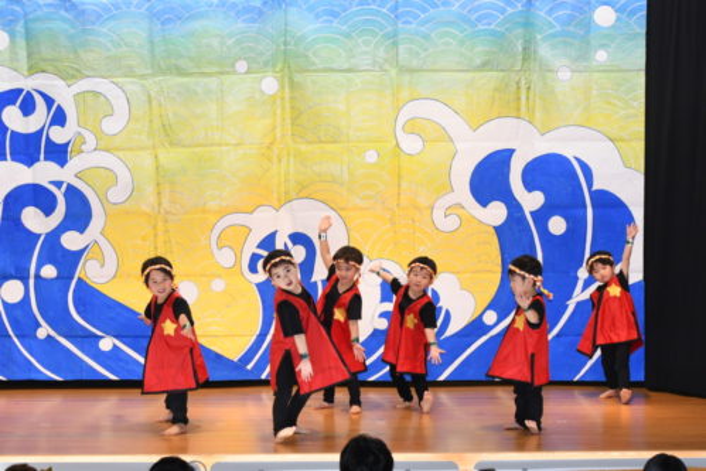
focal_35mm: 96
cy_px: 236
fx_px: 1883
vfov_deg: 14.3
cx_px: 353
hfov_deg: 21.2
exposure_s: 1/100
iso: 720
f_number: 5.6
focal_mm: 48
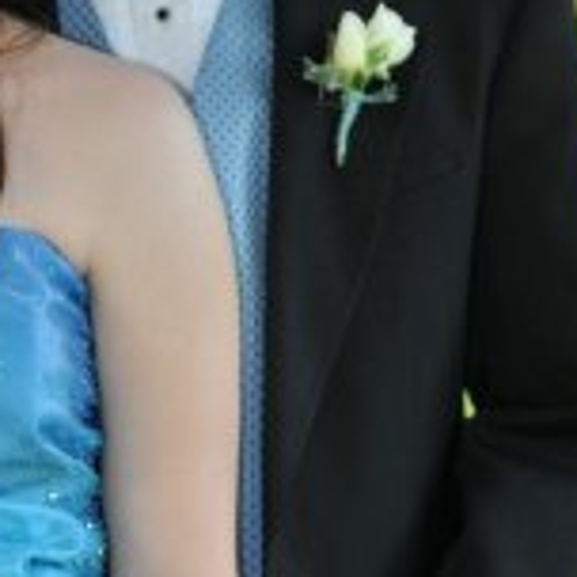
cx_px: 40
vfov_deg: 9.2
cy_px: 281
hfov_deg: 9.1
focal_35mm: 191
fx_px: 3602
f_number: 2.8
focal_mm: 38
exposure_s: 1/125
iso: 200
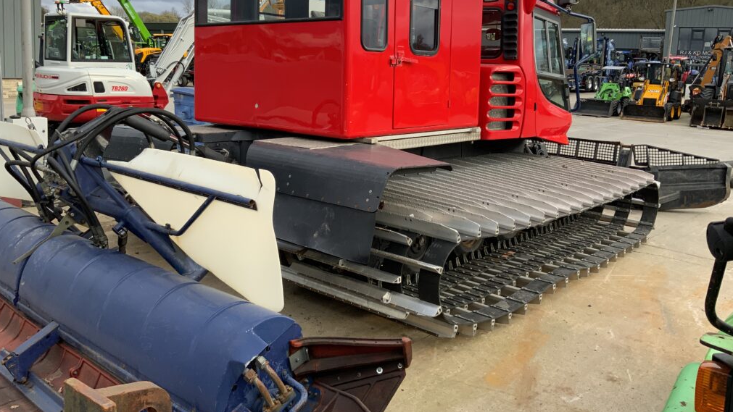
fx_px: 622
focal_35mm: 32
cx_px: 368
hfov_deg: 61.0
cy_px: 138
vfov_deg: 36.3
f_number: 1.8
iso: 16
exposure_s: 1/342
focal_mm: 3
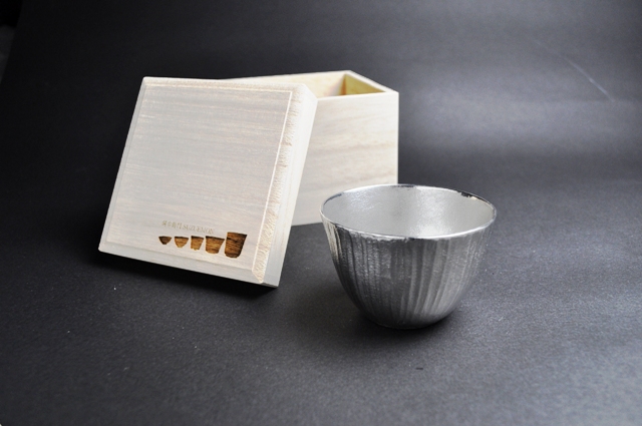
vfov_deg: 39.9
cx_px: 321
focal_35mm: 33
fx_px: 588
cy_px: 213
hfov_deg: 57.3
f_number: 5.6
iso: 640
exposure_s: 1/60
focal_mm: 22
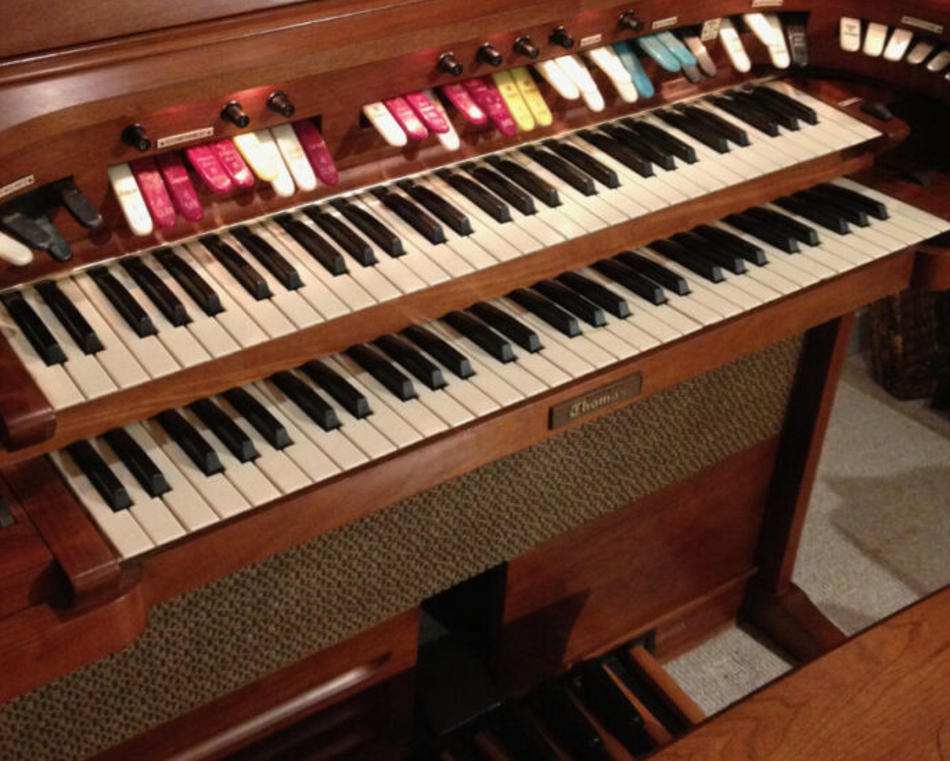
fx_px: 1434
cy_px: 273
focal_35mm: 51
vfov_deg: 29.5
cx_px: 440
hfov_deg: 36.6
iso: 400
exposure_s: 1/15
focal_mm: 4.3
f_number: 2.4
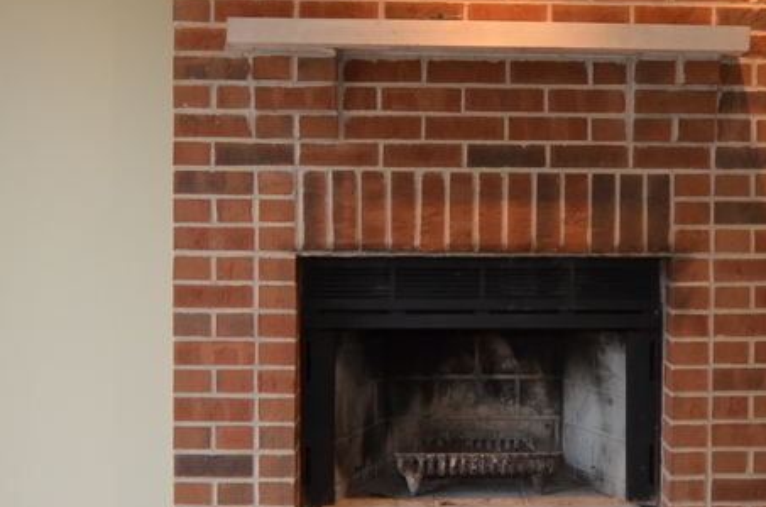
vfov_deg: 24.9
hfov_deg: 36.8
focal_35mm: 54
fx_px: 1147
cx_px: 473
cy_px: 215
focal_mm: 10
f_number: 4
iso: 400
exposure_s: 1/60
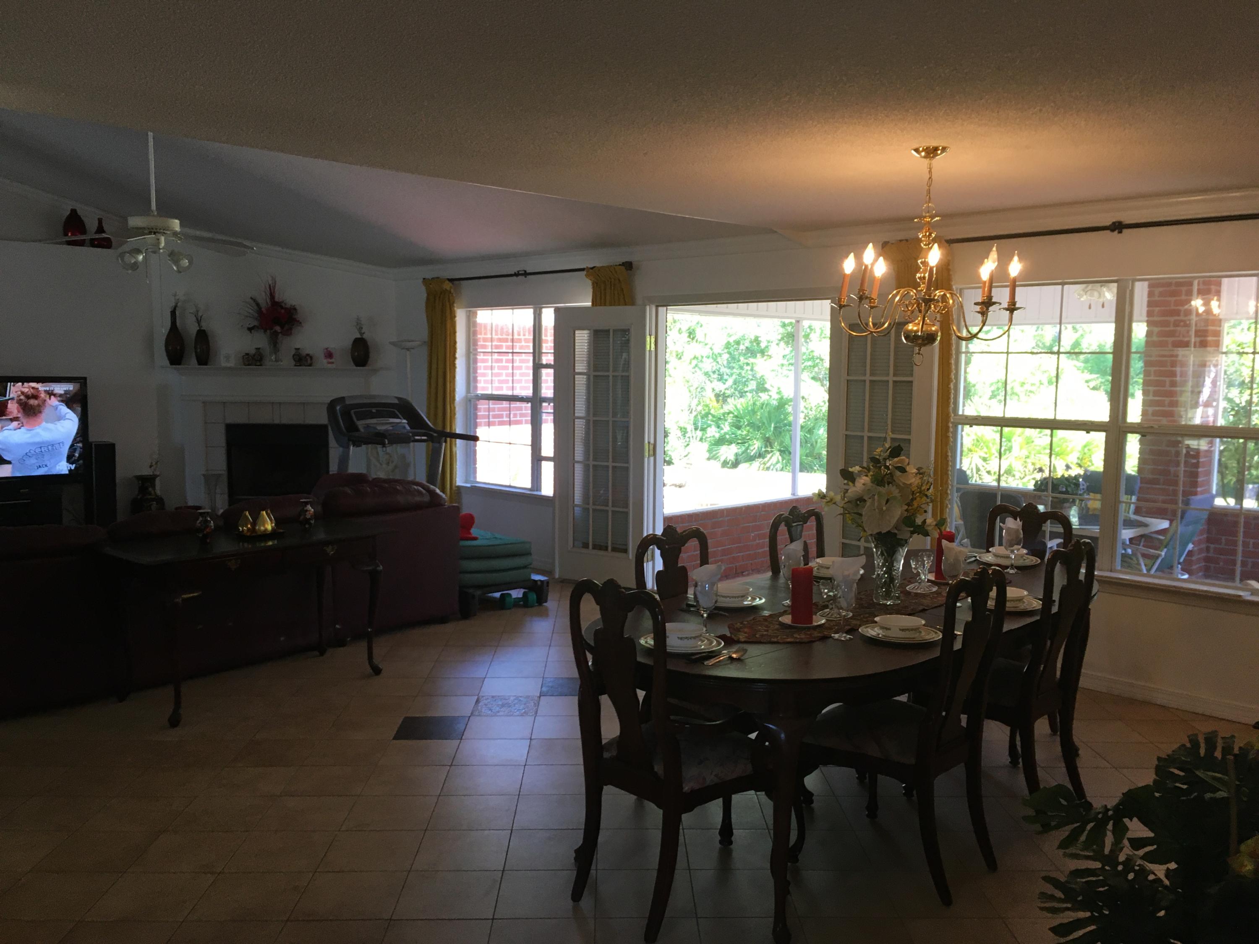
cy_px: 472
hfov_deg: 61.7
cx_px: 630
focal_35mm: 29
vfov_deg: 48.2
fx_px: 1055
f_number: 2.2
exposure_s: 1/30
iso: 40
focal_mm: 4.15
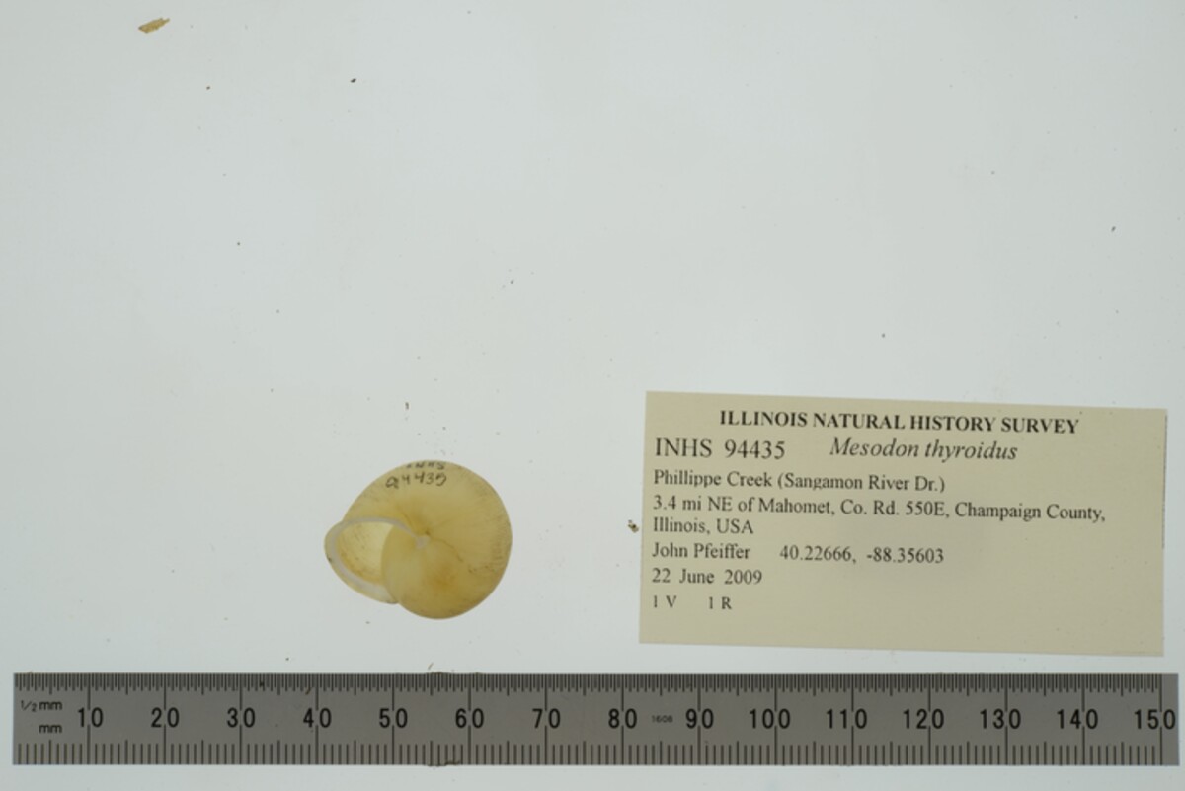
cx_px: 592
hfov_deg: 33.4
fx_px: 1976
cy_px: 396
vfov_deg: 22.6
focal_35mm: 60
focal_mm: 60
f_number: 32
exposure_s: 1/13
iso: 100
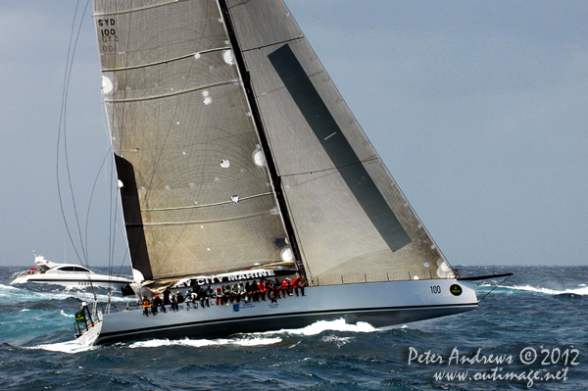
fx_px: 2840
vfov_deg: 7.9
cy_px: 196
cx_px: 294
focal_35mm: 174
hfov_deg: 11.8
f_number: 8
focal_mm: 116
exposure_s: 1/1000
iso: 400
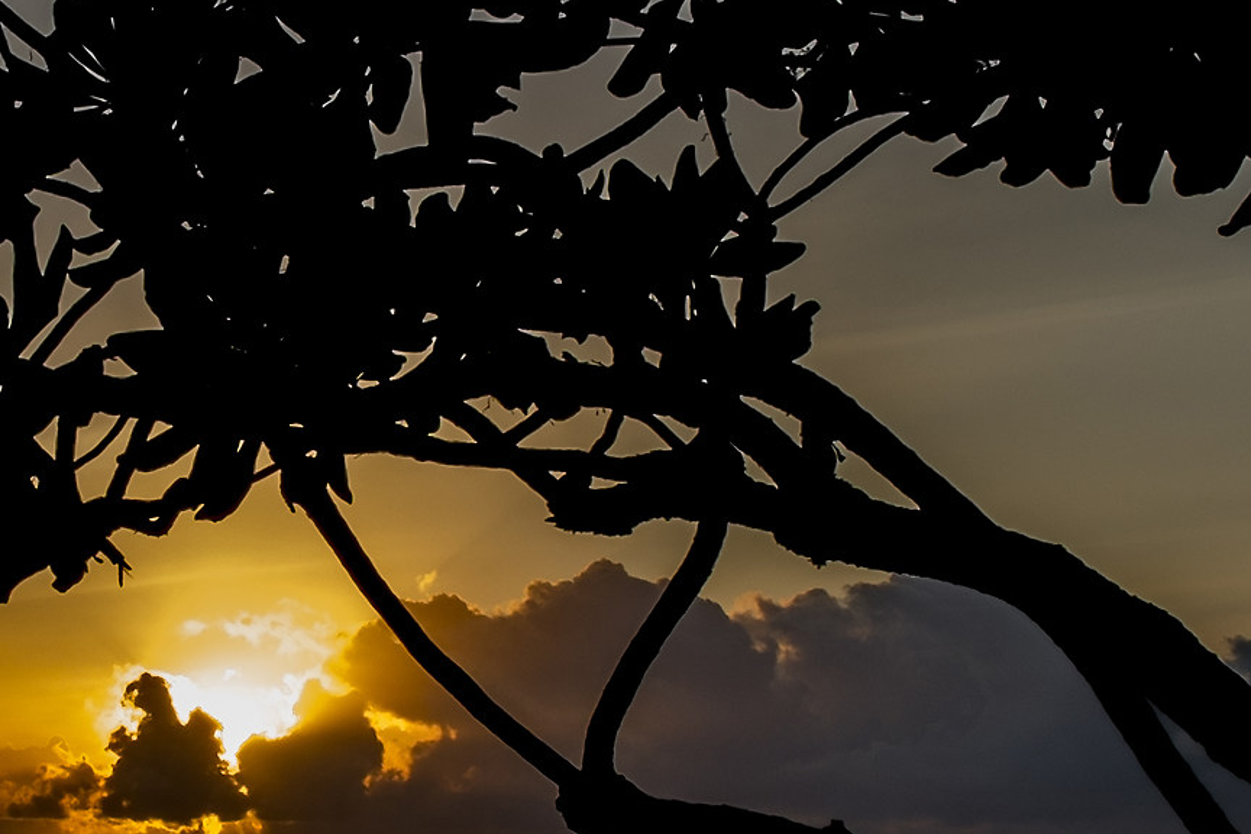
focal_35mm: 75
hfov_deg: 26.2
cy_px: 295
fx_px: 2606
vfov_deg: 18.1
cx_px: 162
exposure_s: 1/25
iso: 200
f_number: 18
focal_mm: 18
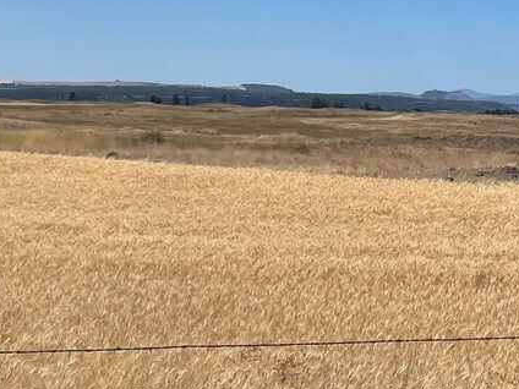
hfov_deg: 19.4
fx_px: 1469
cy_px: 89
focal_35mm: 98
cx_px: 535
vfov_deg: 15.0
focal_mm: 4.2
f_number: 1.6
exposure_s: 1/5814
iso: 32
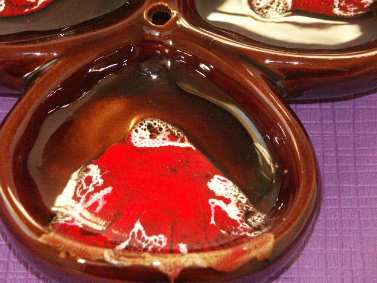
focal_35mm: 188
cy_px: 142
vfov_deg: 7.9
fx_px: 2047
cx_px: 188
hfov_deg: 10.5
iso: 400
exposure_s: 1/200
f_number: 3.5
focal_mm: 47.66
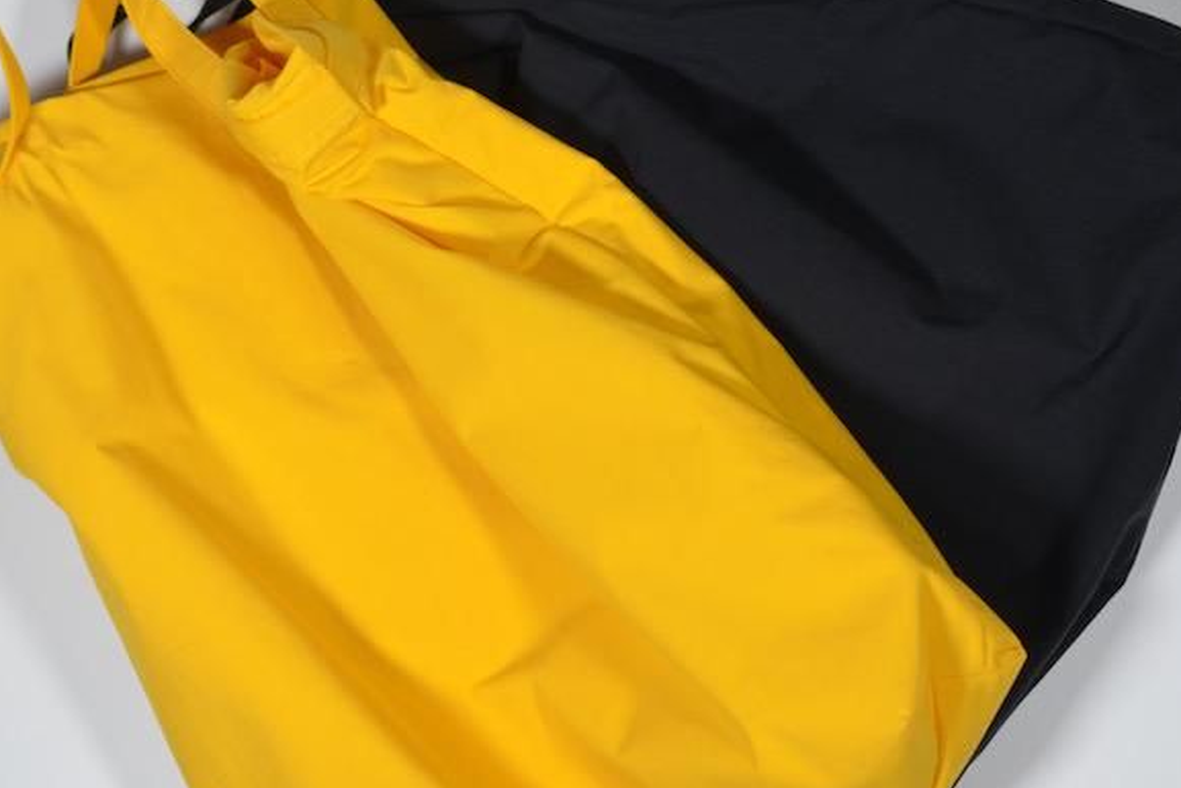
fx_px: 2723
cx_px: 489
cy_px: 366
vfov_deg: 16.5
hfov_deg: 24.4
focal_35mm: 83
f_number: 4.5
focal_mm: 40
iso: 400
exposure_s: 1/80
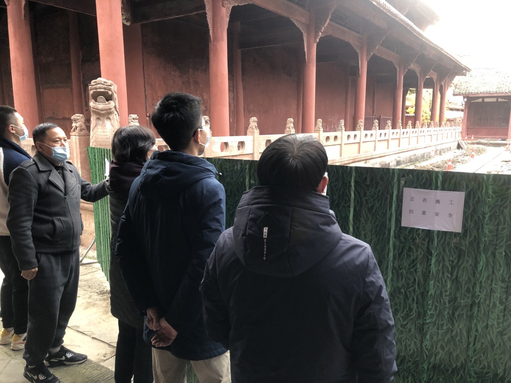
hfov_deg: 63.4
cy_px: 192
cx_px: 256
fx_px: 413
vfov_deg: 49.7
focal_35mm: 28
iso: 40
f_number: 1.8
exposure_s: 1/24
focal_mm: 3.99
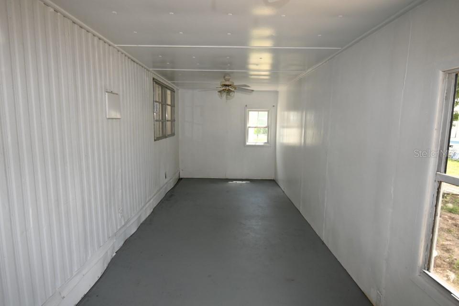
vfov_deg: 63.2
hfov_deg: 85.4
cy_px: 153
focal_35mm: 20
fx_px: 249
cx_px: 230
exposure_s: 1/80
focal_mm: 13
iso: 200
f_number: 4.8
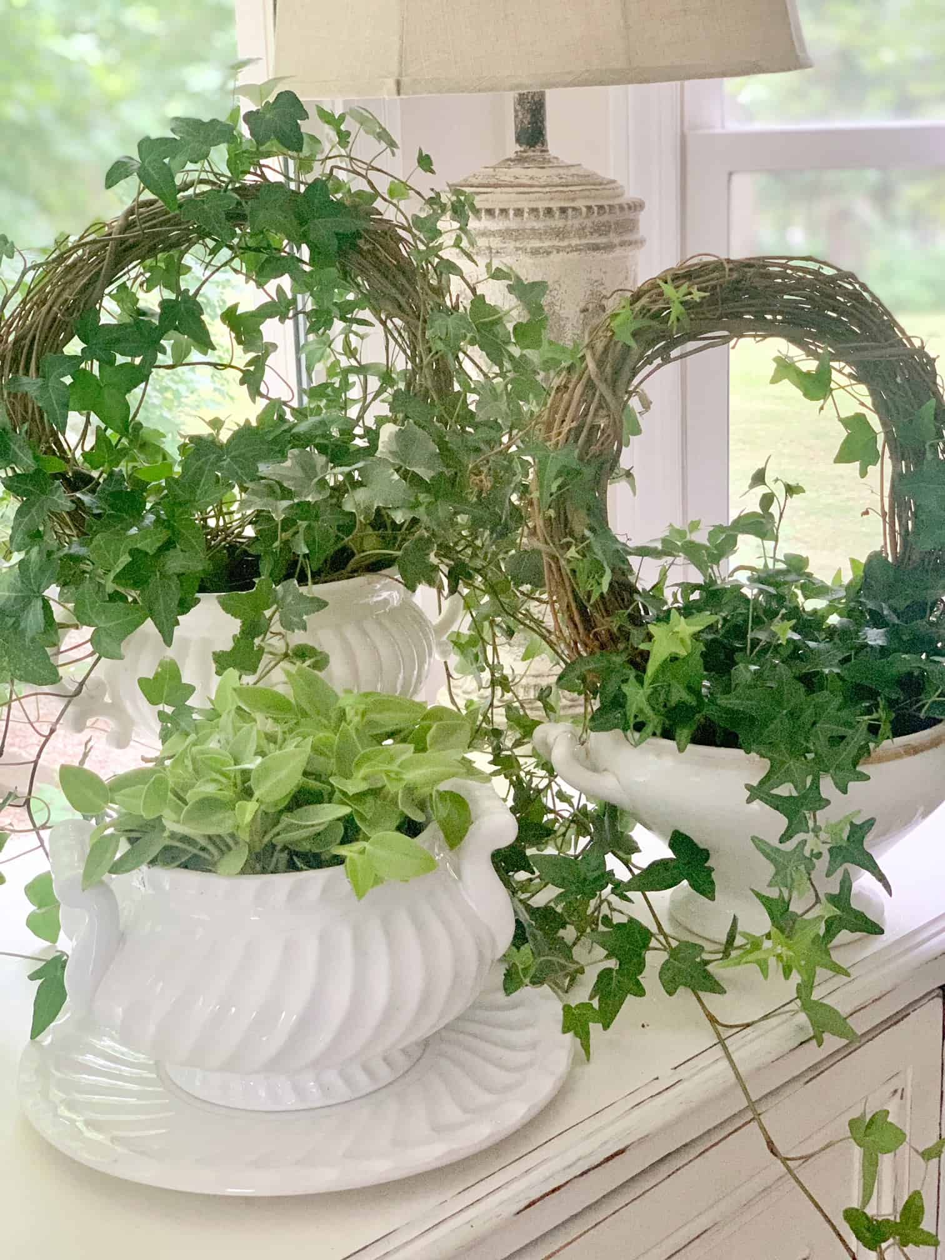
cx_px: 472
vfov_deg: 36.8
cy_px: 630
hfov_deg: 28.0
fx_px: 1893
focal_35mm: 52
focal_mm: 6
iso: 640
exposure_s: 1/30
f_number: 2.4
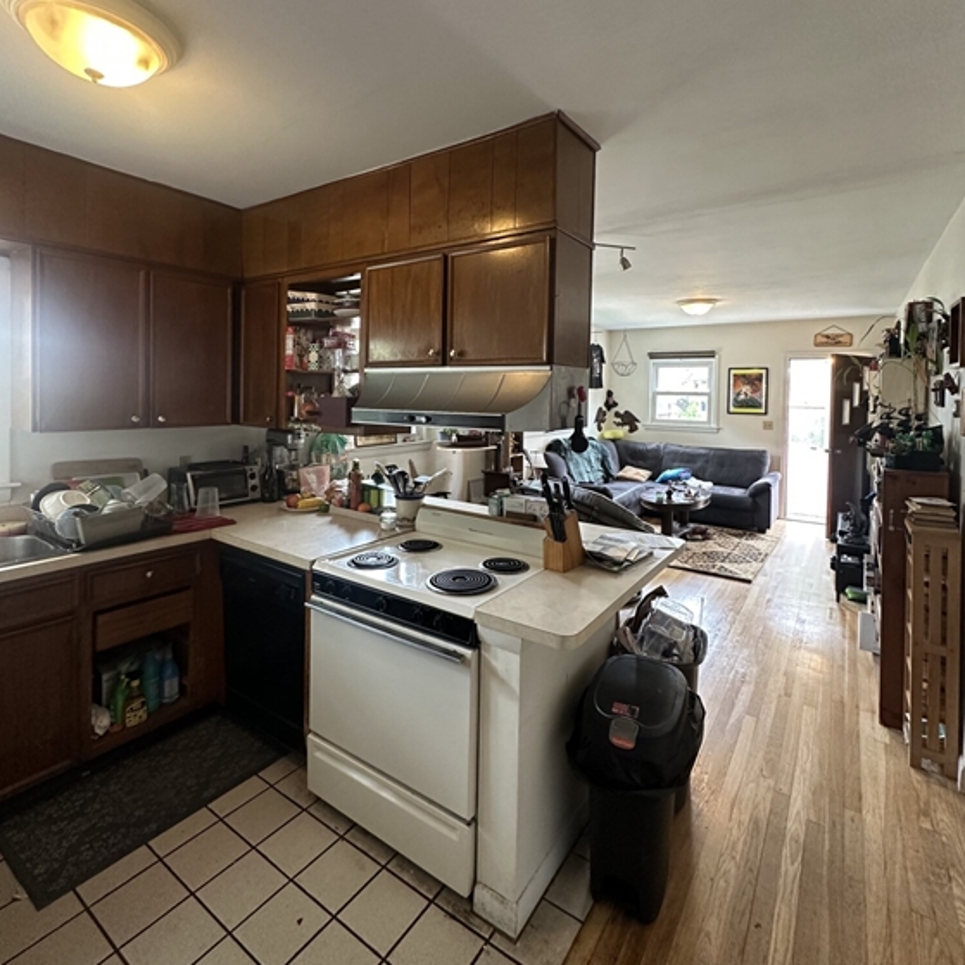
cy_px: 406
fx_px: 536
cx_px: 485
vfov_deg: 83.3
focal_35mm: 17
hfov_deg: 84.0
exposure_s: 1/60
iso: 320
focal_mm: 2.22
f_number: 2.2
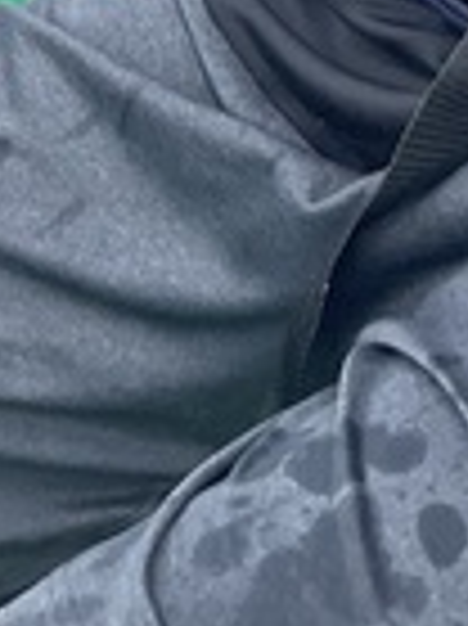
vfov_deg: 9.9
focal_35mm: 154
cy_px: -1229
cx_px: 468
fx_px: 2780
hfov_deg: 9.6
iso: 32
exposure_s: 1/1852
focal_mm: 5.1
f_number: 1.6
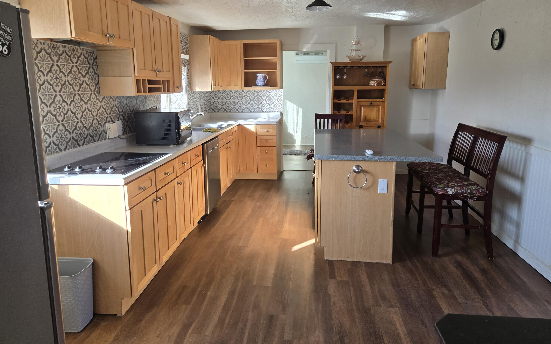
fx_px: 375
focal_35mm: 25
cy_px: 150
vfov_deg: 49.1
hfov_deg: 72.6
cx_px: 276
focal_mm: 5.4
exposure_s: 1/180
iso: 64
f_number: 1.8
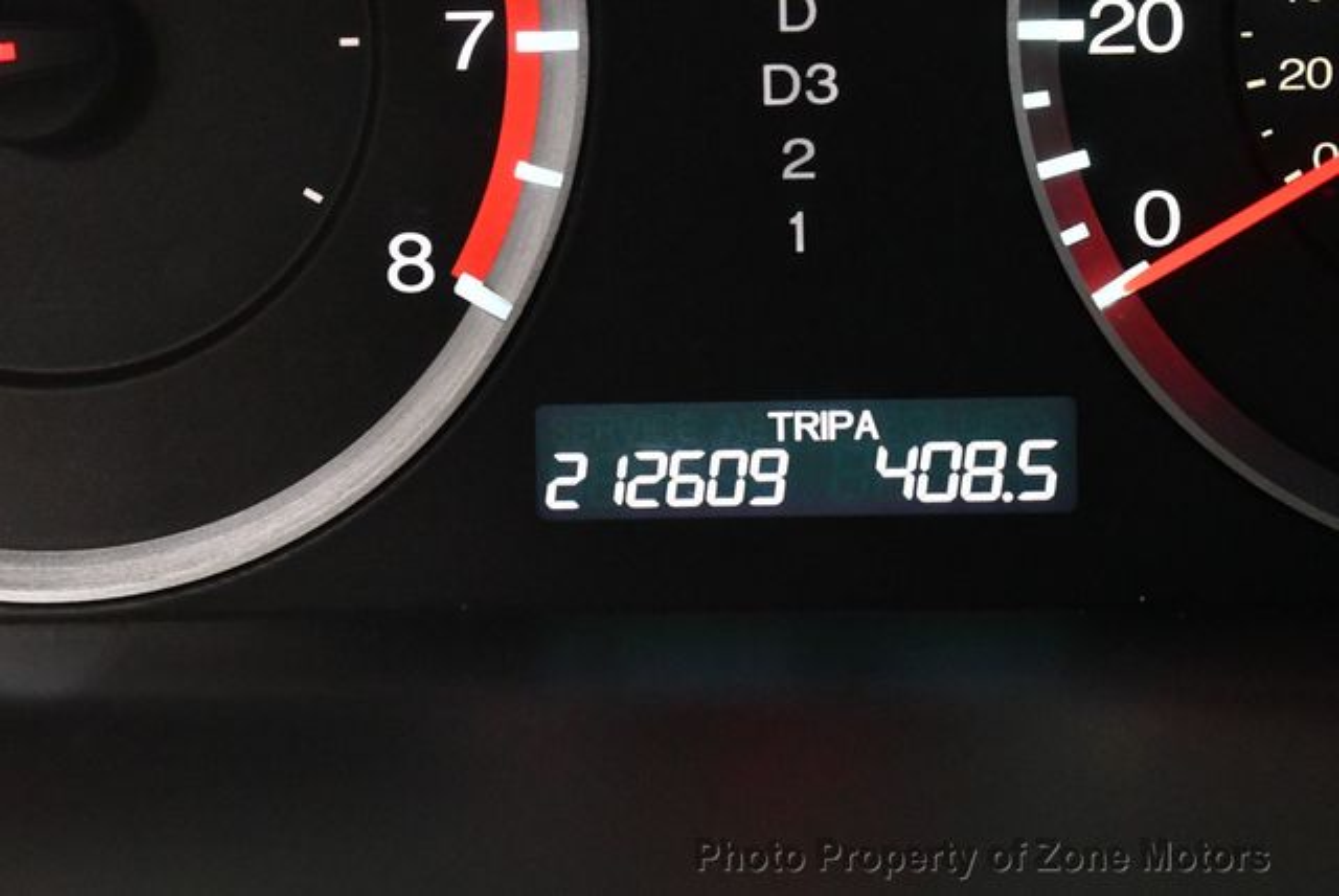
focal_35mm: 110
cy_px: 448
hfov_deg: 18.6
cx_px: 670
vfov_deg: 12.5
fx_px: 4095
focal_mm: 55
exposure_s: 1/60
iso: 7200
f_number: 5.6
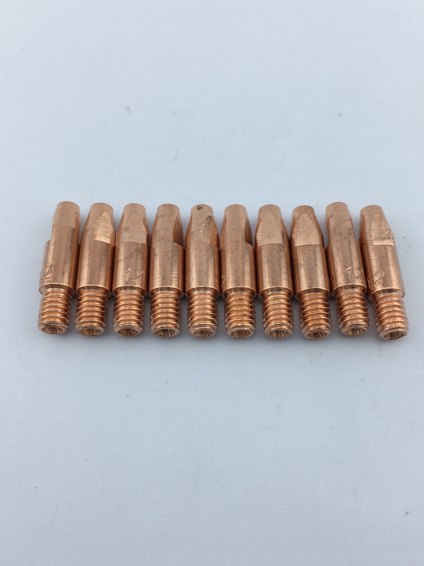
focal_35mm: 33
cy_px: 258
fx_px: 539
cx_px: 234
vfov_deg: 55.3
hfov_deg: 42.9
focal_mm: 4.15
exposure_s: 1/625
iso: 25
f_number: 2.2
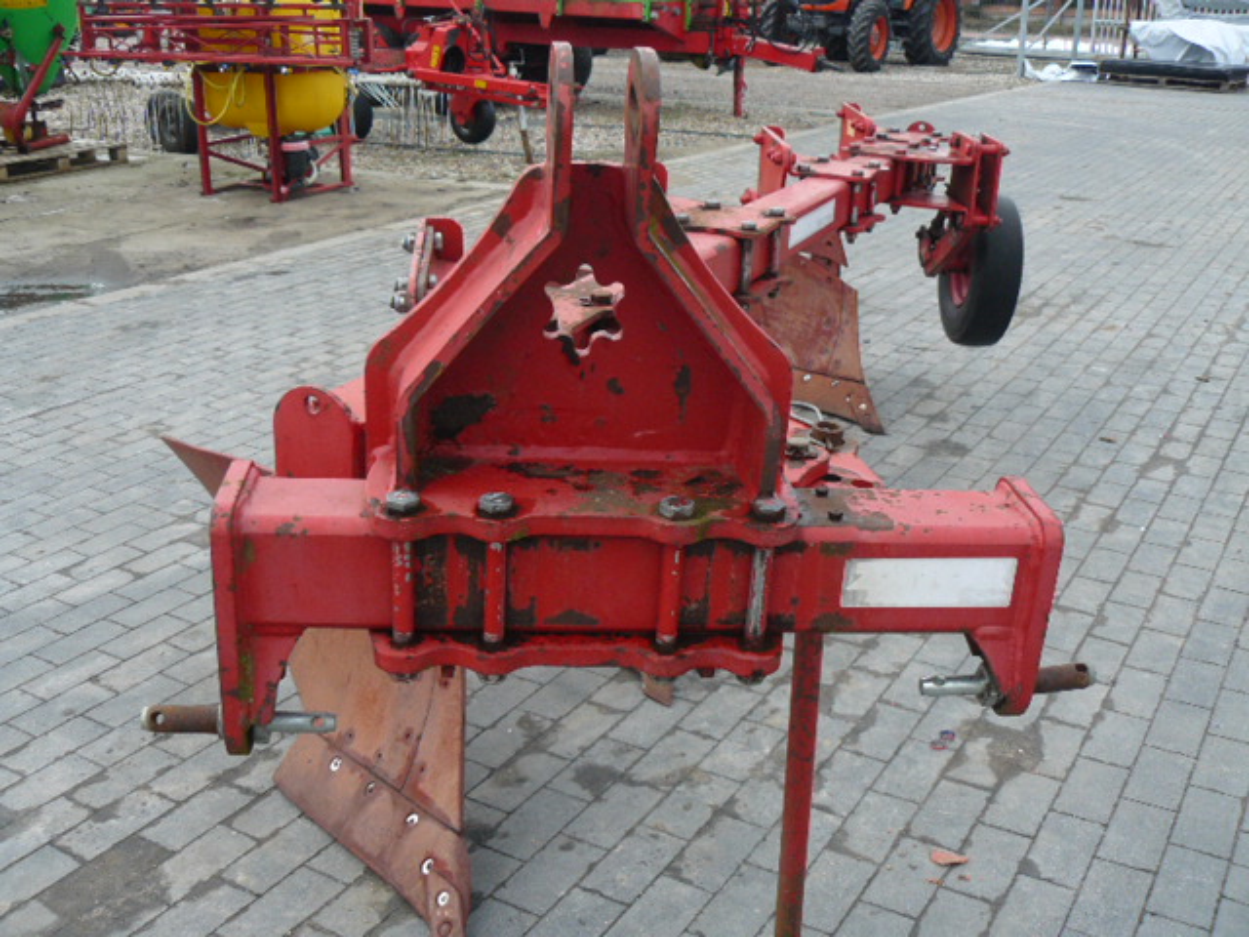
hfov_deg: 51.4
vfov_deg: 39.7
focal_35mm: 36
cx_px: 624
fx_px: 1299
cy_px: 468
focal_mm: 6
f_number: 3.2
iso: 100
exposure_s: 1/100
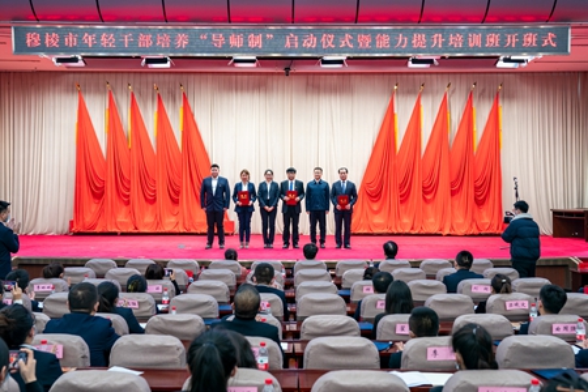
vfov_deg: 30.5
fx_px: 719
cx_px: 294
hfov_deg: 44.5
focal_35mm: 44
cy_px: 196
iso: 1250
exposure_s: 1/80
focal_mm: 44
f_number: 4
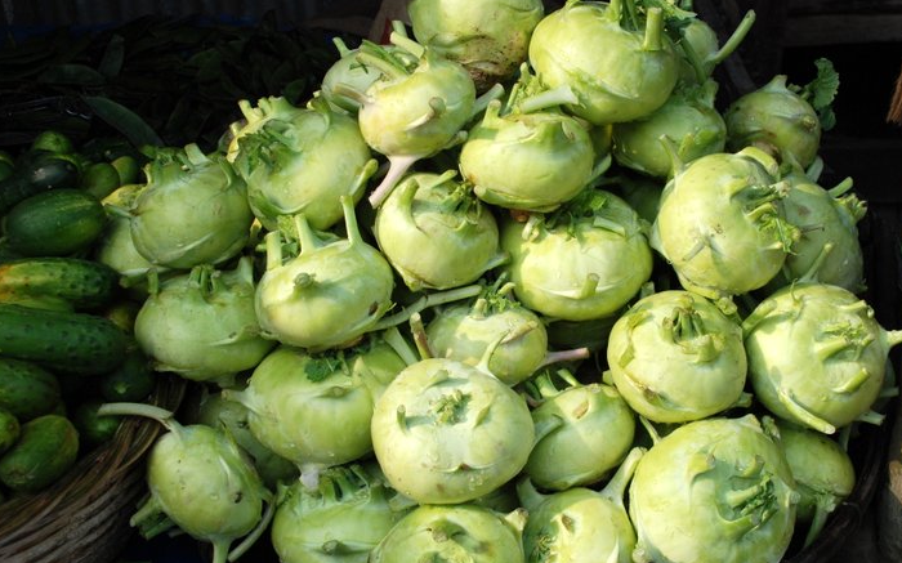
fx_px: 1376
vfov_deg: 23.1
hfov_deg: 36.2
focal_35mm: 56
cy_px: 335
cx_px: 509
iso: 160
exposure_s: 1/250
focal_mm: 32
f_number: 8
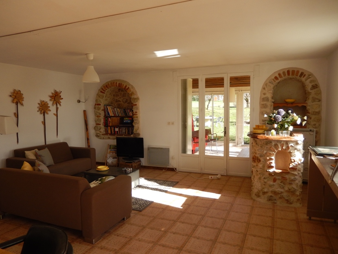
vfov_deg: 54.9
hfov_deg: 69.4
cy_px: 127
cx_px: 169
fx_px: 244
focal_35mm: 25
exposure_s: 1/160
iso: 125
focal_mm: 4.5
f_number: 3.4
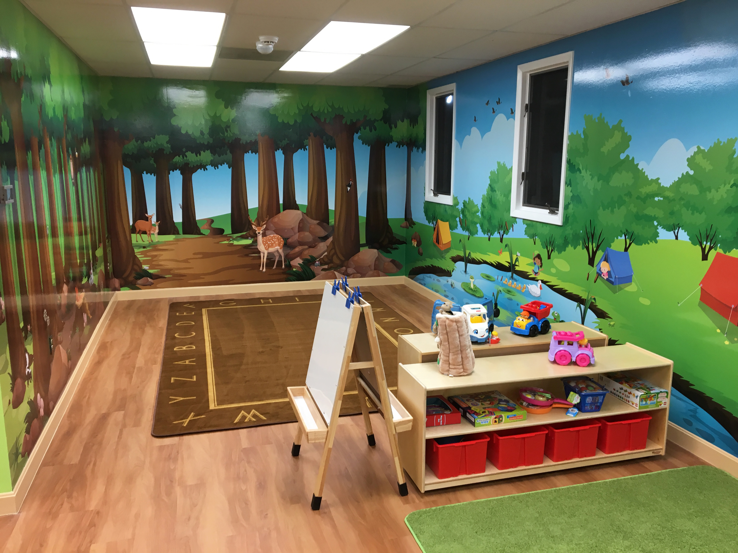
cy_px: 276
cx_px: 369
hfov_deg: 61.7
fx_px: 618
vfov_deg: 48.2
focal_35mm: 29
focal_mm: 4.15
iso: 50
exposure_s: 1/30
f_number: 2.2
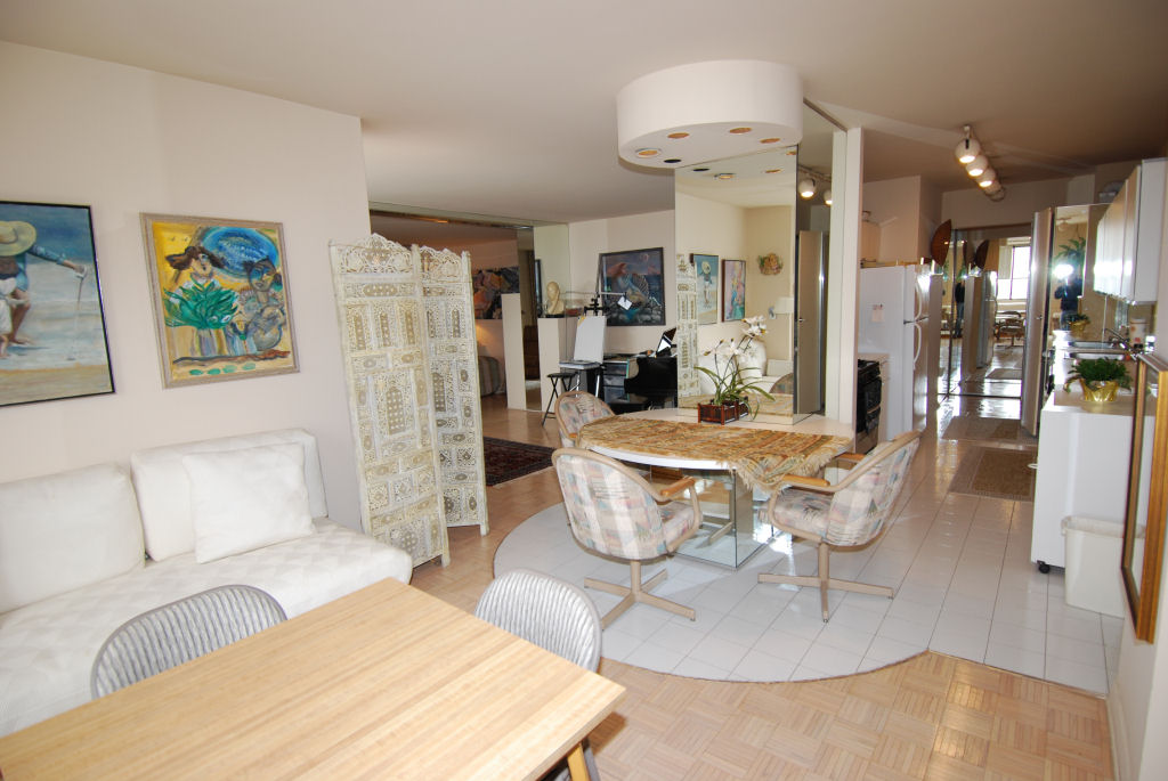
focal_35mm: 18
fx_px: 585
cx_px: 584
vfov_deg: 67.5
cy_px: 390
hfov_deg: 89.9
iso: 200
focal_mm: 12
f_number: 4
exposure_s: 1/60
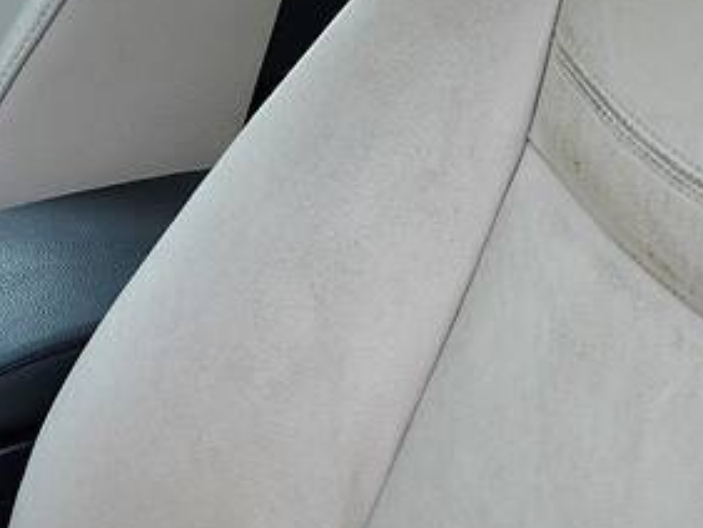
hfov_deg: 20.0
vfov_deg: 15.1
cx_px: 454
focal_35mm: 98
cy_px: 344
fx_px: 1992
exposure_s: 1/125
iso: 220
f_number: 5.6
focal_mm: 24
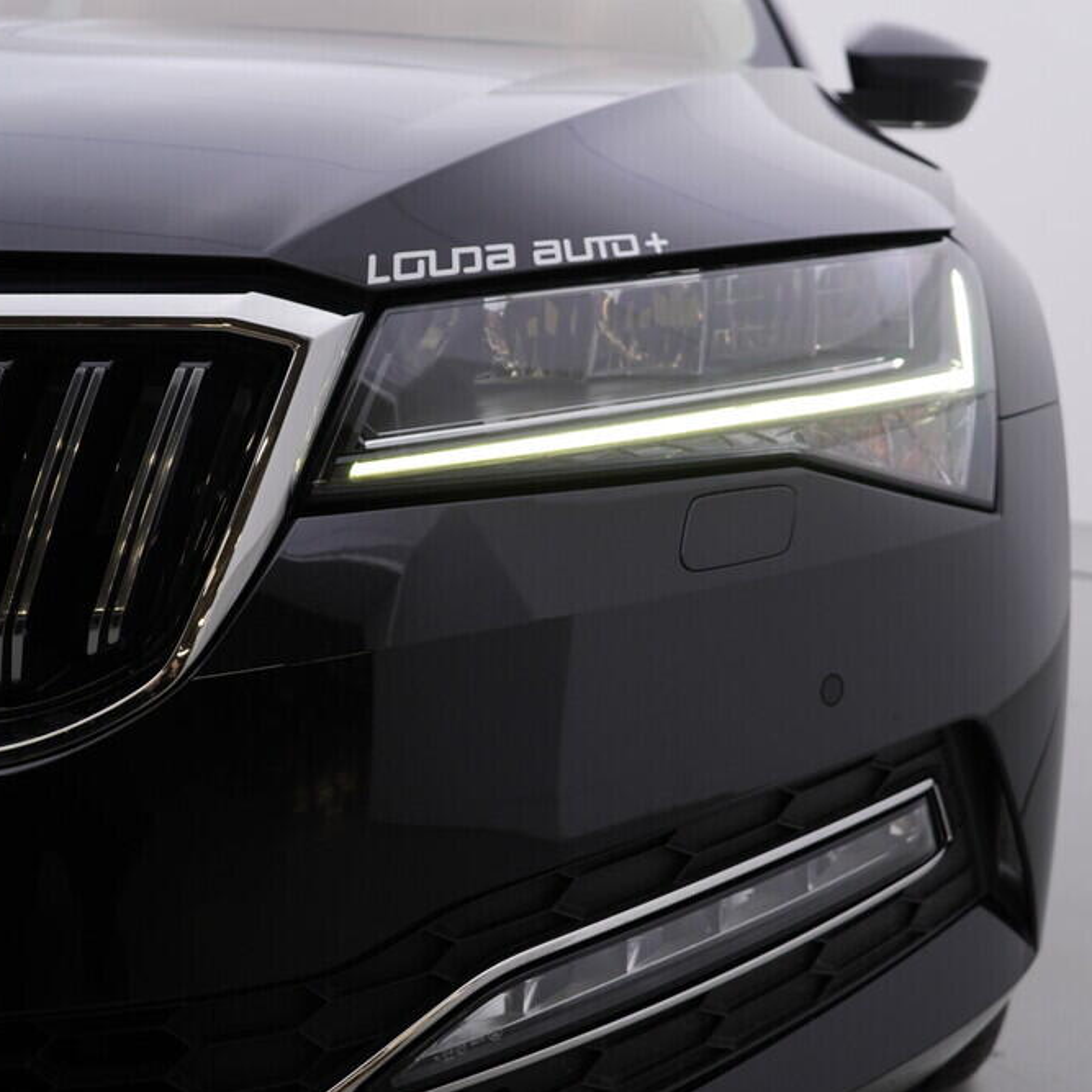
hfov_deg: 35.7
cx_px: 738
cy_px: 546
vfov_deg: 36.1
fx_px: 1677
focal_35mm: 47
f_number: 4.5
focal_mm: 24
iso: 125
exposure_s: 1/100
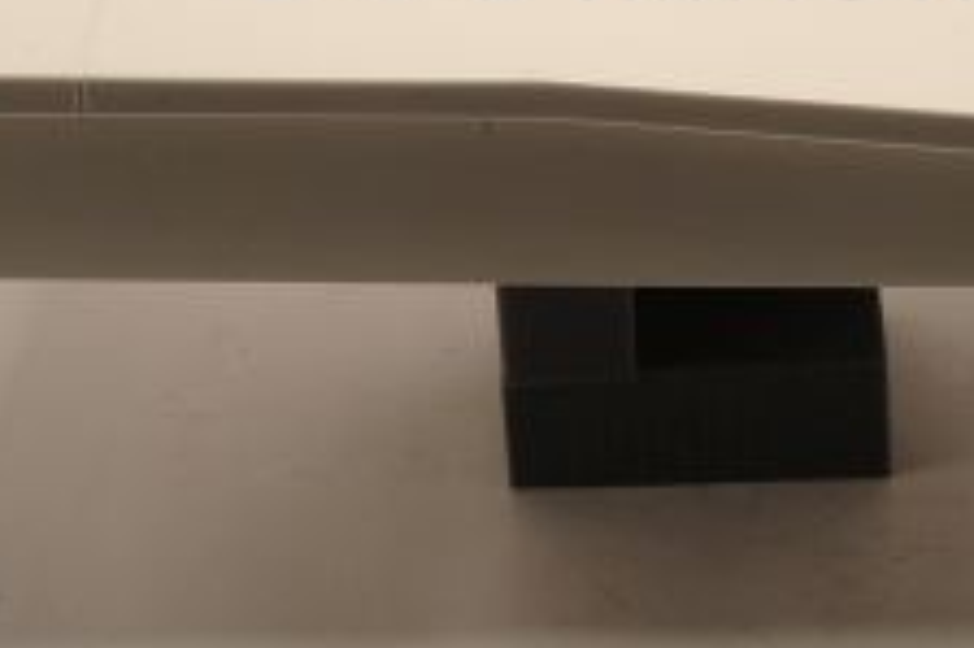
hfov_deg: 15.3
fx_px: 3623
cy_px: -107
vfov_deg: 10.1
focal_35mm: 134
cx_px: 691
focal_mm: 50
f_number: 22
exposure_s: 1/160
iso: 320
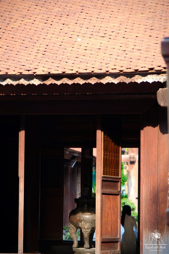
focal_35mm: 120
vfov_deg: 17.1
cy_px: 127
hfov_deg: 11.4
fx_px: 845
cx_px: 84
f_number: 4
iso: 800
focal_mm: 80
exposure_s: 1/400
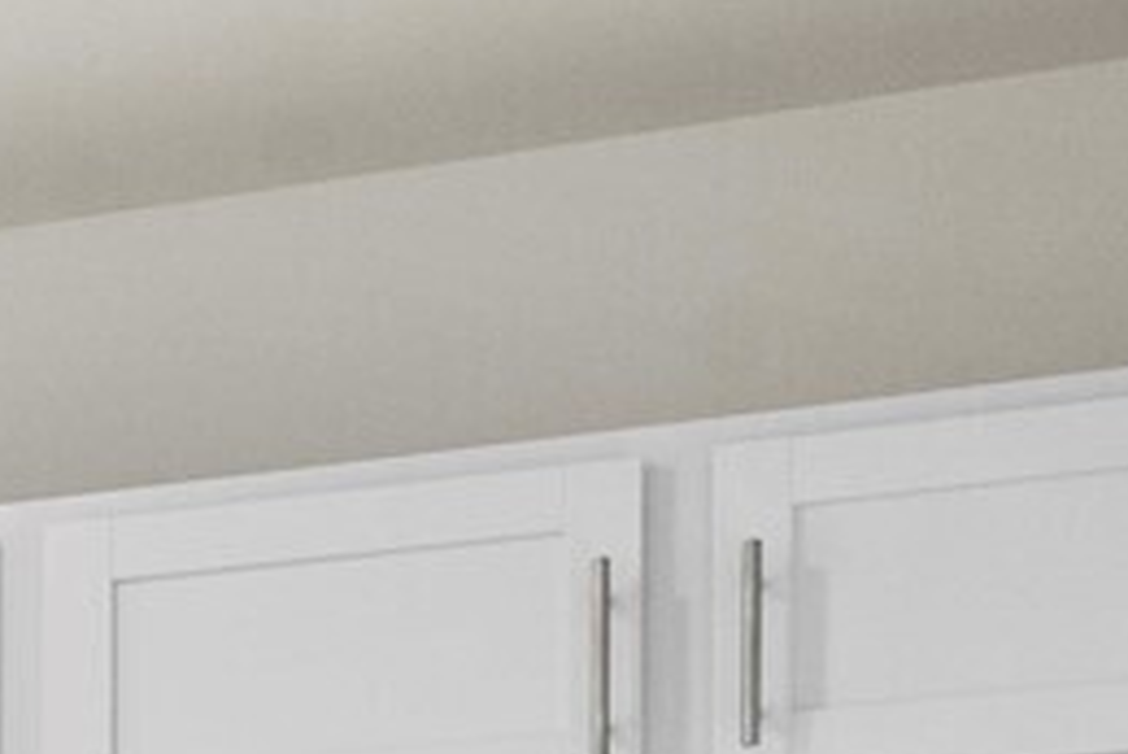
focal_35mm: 131
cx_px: -2006
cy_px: 1576
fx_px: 4107
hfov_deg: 11.3
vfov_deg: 9.7
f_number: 8
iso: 160
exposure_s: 1/60
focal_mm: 20
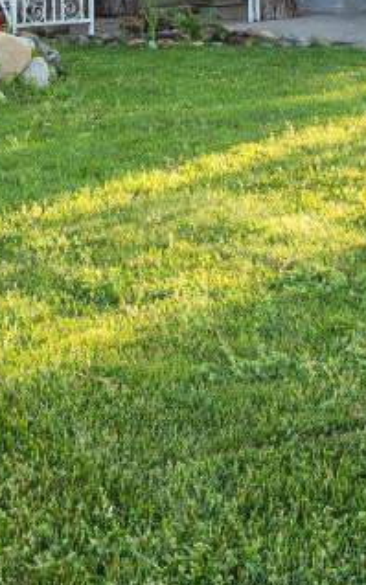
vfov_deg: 24.8
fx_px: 1228
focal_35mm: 77
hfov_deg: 16.4
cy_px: -74
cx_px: 410
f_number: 11
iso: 125
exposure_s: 1/30
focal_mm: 16
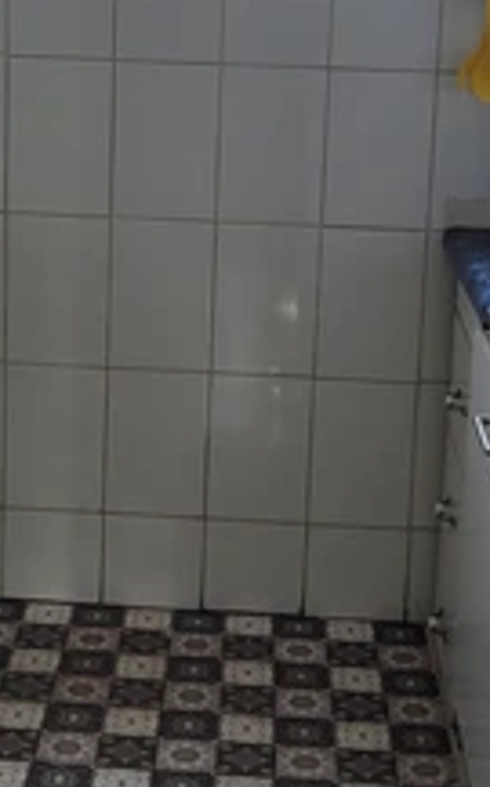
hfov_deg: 23.0
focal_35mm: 56
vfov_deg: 35.6
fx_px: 1201
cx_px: 196
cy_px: 210
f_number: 1.8
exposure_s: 1/100
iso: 64
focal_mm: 5.4
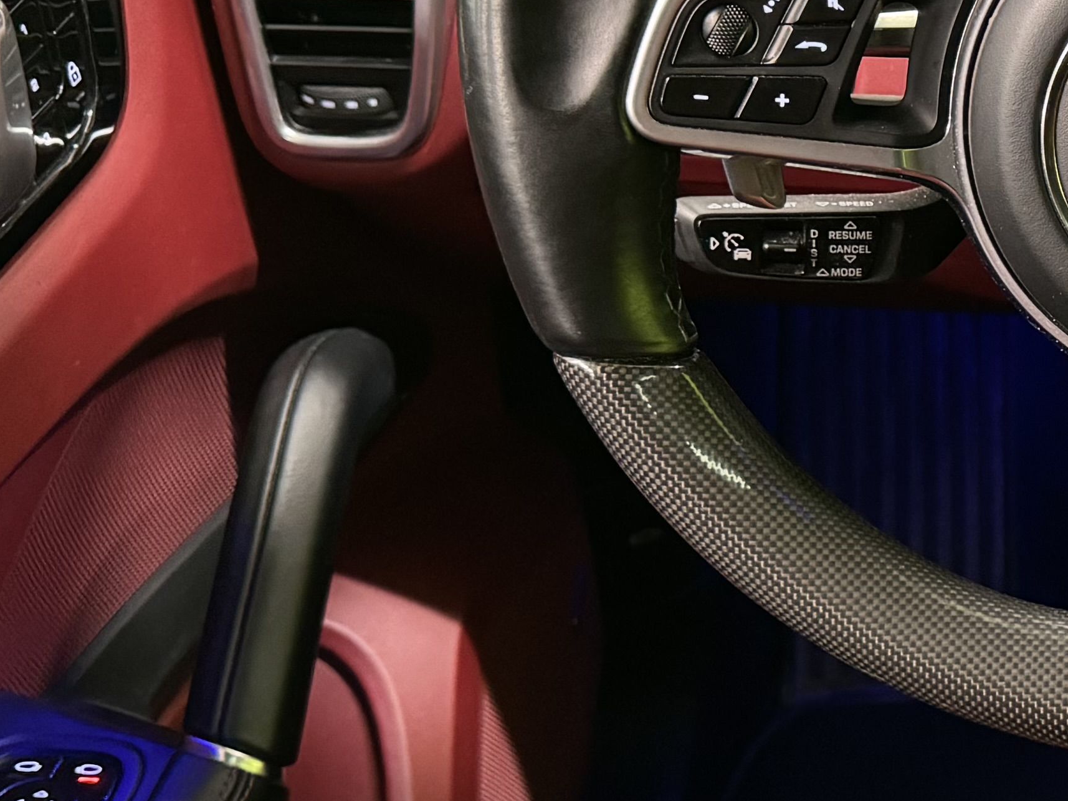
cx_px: 1379
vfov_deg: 18.4
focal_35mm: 80
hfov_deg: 22.0
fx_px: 2468
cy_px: 415
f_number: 1.78
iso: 800
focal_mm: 6.76
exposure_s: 1/41
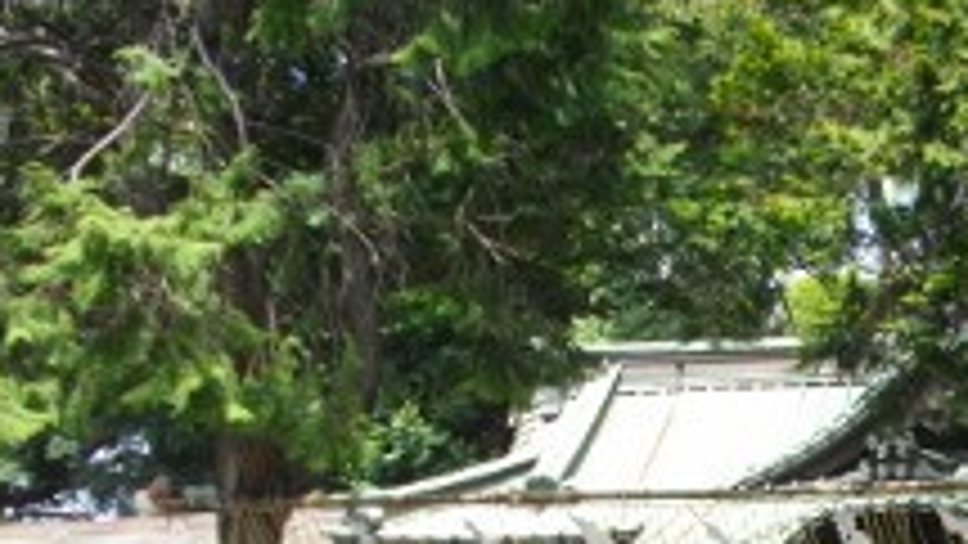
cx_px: 1000
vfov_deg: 14.4
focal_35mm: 81
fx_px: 2079
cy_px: 659
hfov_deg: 24.8
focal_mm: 5.7
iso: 100
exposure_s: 1/250
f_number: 2.9
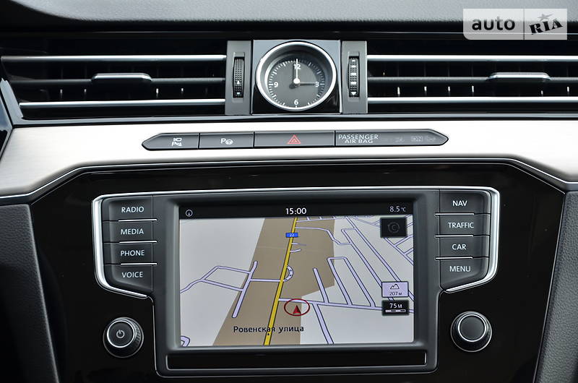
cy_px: 192
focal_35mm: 112
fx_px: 1803
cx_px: 289
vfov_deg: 12.1
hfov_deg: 18.2
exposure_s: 1/125
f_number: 5.6
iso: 280
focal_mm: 75
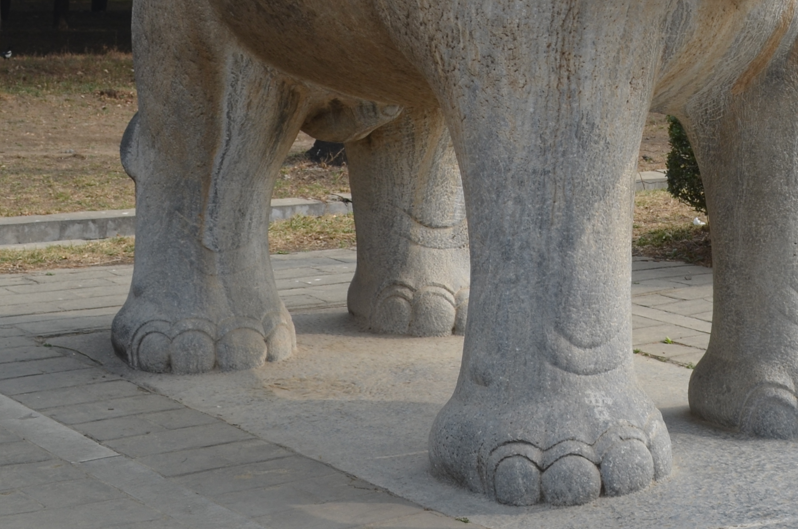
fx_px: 1969
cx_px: 651
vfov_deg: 14.9
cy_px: -49
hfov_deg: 22.6
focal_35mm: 89
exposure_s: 1/250
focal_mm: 24
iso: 110
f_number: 8
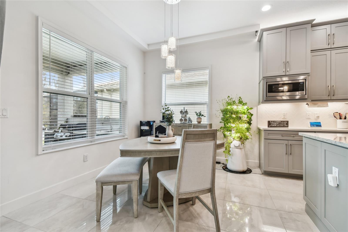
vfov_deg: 77.3
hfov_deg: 100.4
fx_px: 145
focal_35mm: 15
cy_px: 116
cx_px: 174
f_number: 7.1
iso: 100
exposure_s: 1/10
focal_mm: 10
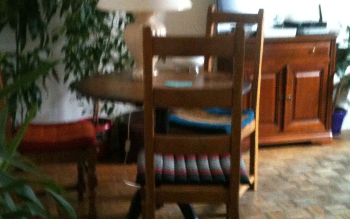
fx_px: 477
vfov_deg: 25.8
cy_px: 83
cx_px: 147
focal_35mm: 50
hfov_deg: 40.2
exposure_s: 1/15
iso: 500
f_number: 2.8
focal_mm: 3.85
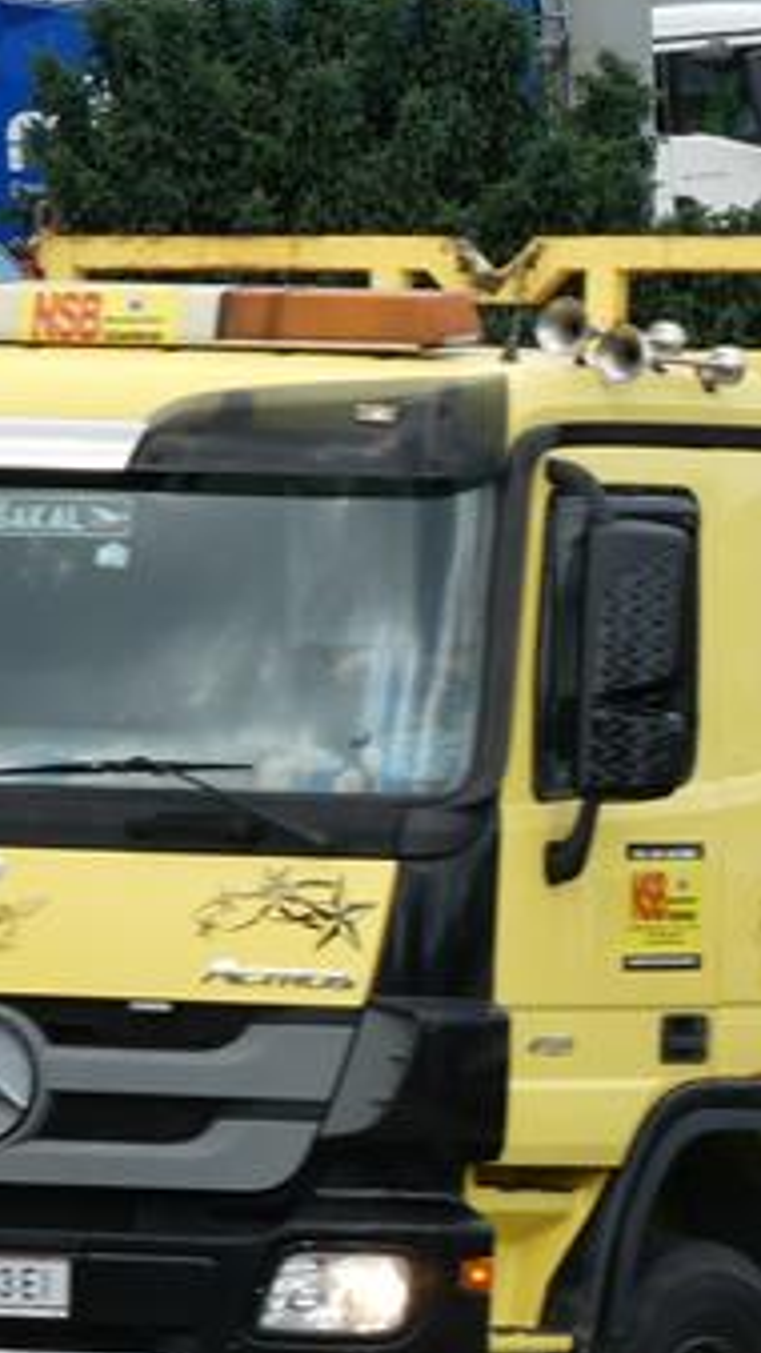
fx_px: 23150
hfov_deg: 1.9
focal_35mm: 645
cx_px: 445
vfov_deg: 3.3
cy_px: 953
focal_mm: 44.8
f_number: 5.6
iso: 80
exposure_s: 1/160
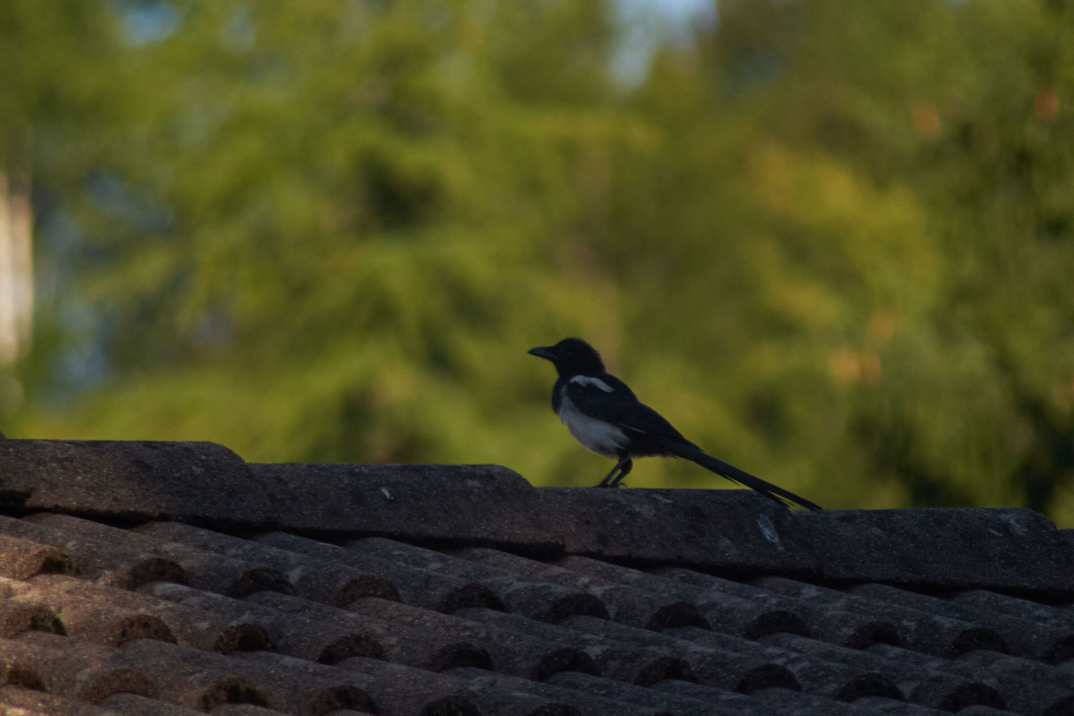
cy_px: 358
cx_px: 537
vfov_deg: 1.5
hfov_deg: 2.3
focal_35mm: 900
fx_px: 26848
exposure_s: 1/2000
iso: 2000
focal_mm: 600
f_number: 11
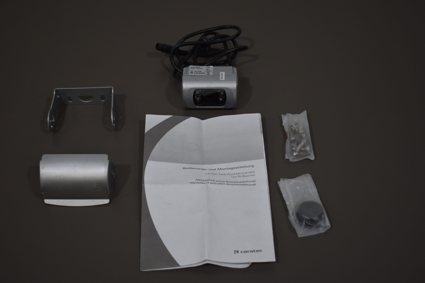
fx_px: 602
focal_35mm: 51
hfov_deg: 38.9
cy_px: 142
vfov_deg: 26.5
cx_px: 212
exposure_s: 1/250
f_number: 4.5
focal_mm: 34
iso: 400
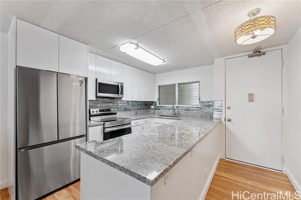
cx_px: 150
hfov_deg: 104.3
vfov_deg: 81.1
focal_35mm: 14
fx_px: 117
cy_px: 100
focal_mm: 14
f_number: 9
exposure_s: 1/13
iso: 200
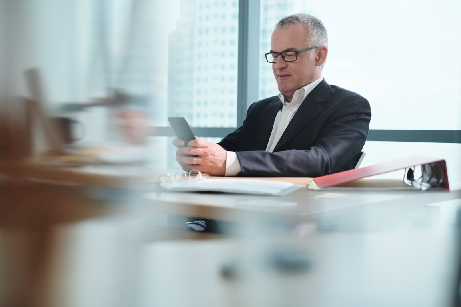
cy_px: 154
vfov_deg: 25.5
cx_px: 230
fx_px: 679
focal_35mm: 53
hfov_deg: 37.5
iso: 400
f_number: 2
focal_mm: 35
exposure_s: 1/250
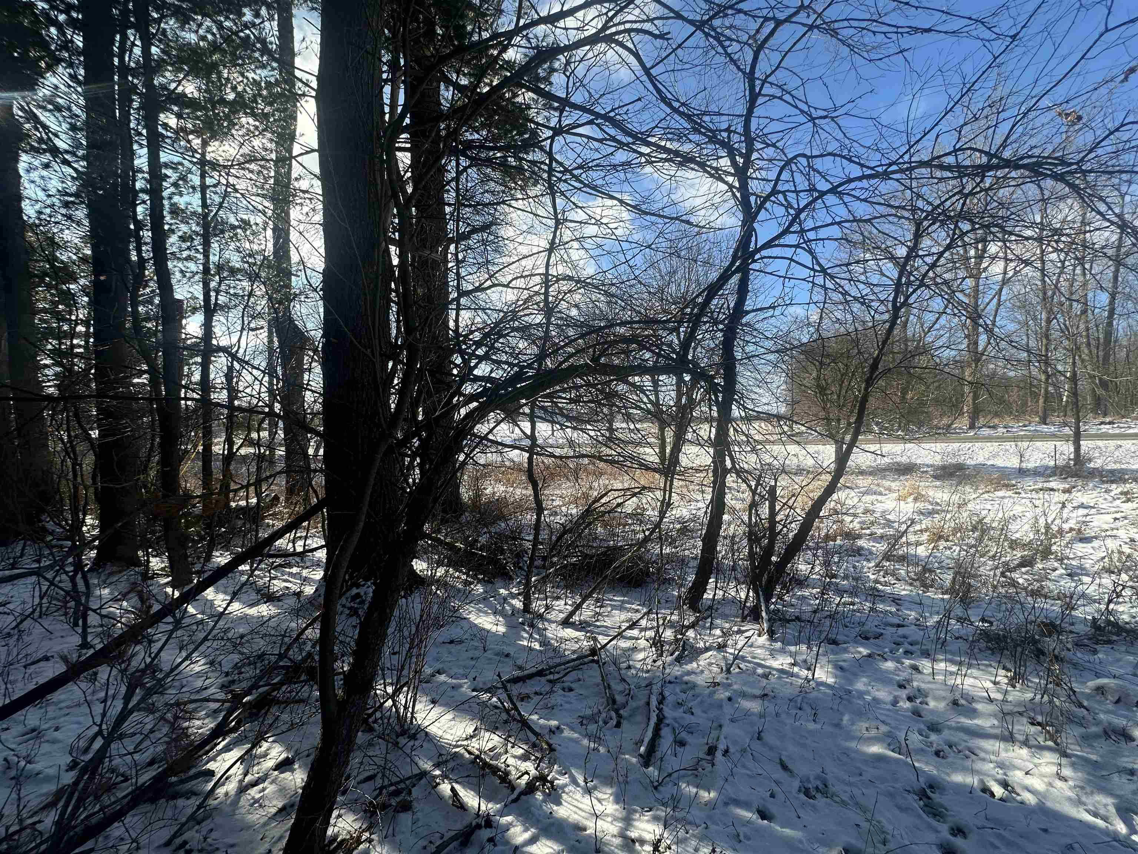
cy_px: 427
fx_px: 460
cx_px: 569
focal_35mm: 14
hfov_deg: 102.1
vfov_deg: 85.7
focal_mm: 2.22
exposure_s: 1/1221
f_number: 2.2
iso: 50
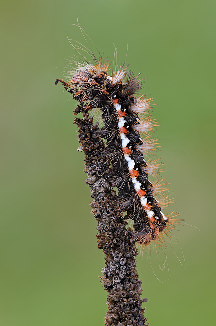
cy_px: 163
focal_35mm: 270
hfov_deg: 5.1
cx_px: 108
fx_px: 2441
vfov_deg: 7.6
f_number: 16
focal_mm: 180
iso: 100
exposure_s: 1/1.67
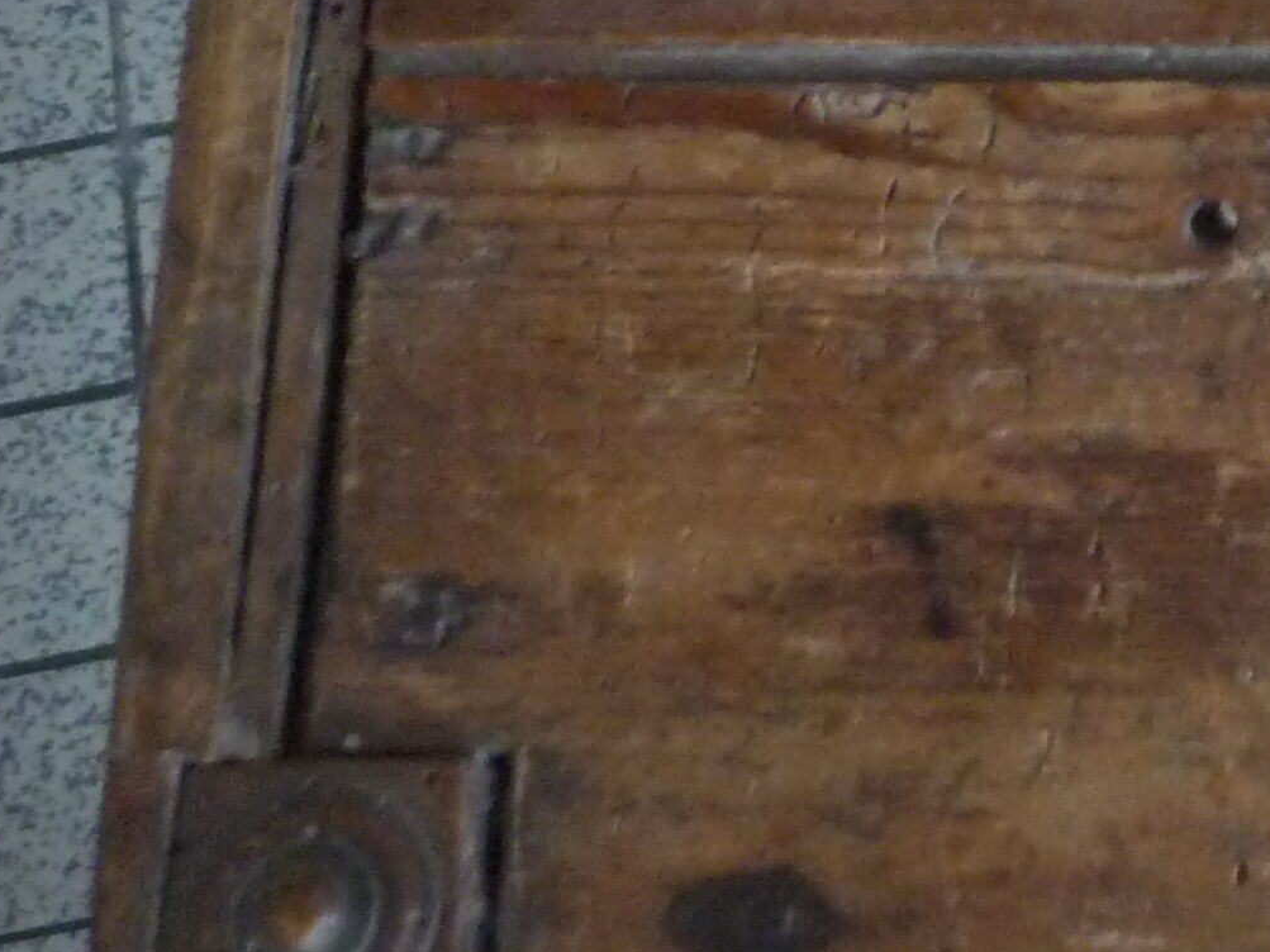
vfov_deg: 12.2
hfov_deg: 14.6
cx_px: 2232
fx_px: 4402
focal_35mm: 120
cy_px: -6
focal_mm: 5.5
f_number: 2.8
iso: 400
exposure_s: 1/8
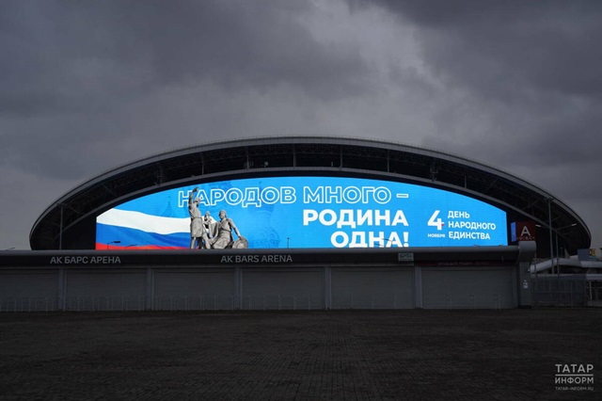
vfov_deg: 33.4
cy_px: 200
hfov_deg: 48.5
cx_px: 301
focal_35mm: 40
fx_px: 669
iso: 400
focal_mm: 40
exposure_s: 1/100
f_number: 7.1
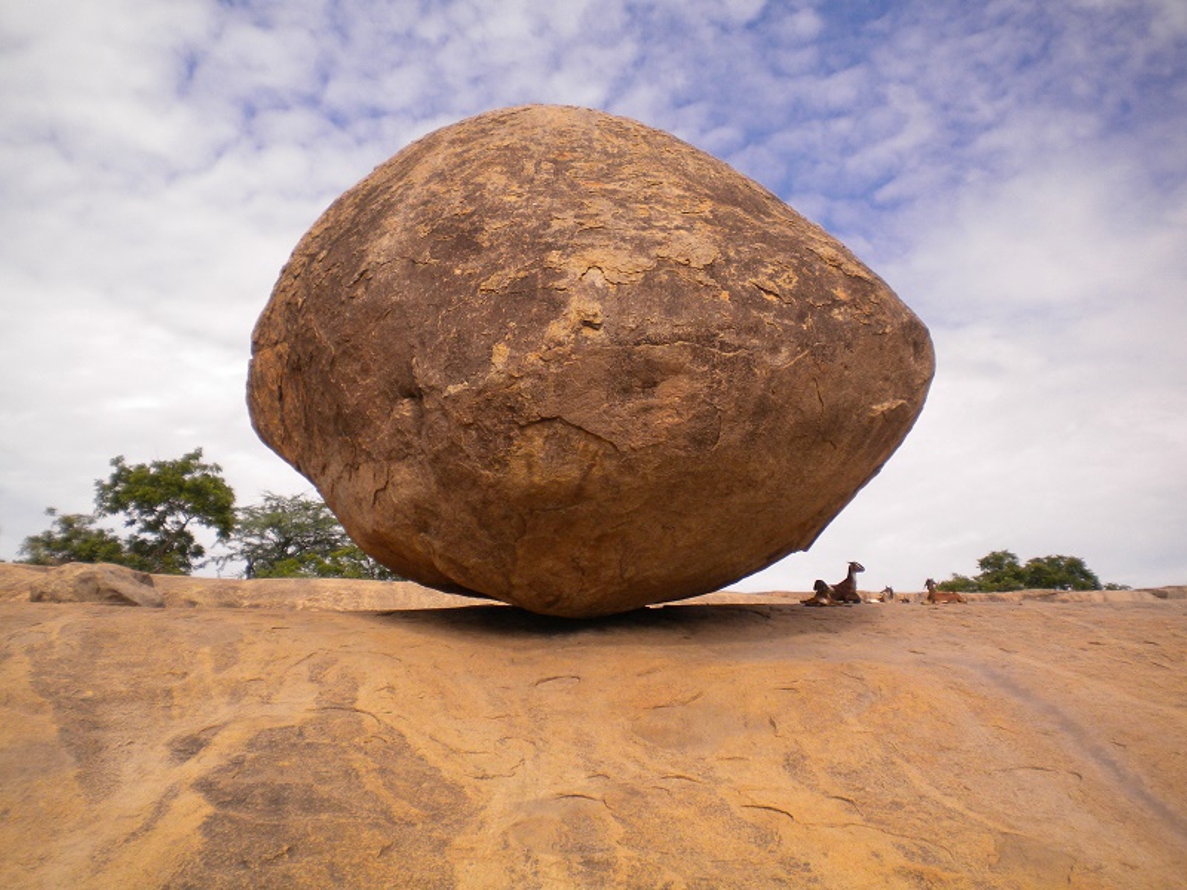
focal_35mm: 35
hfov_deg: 52.6
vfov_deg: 40.7
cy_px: 445
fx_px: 1200
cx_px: 594
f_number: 4.6
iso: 113
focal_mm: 6.3
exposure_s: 1/1000
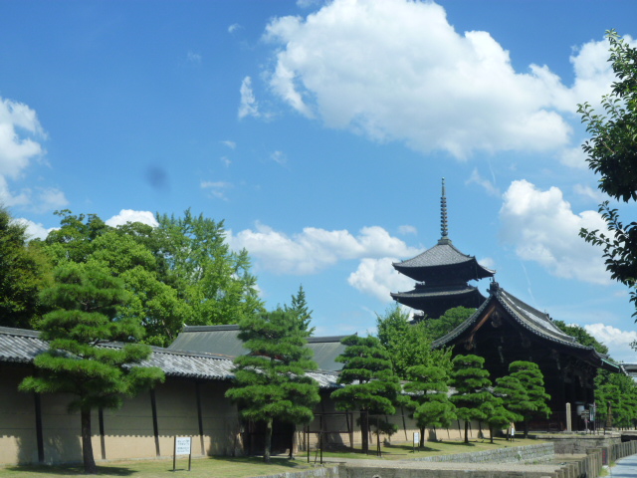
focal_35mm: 50
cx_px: 318
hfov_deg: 38.2
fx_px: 920
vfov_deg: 29.1
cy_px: 239
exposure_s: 1/400
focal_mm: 8.9
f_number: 5.6
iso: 125
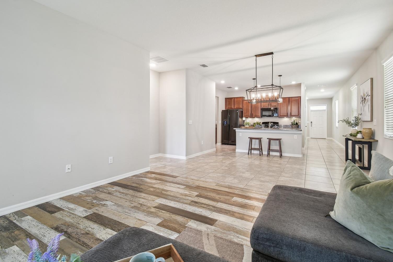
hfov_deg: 96.7
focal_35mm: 16
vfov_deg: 73.7
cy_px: 127
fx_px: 175
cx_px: 201
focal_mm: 10
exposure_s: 1/2
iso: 100
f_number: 7.1
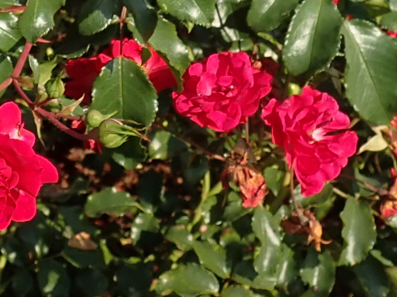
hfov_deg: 15.3
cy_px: -123
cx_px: 65
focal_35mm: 128
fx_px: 1468
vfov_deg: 11.2
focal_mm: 5.5
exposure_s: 1/800
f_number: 3.2
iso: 100
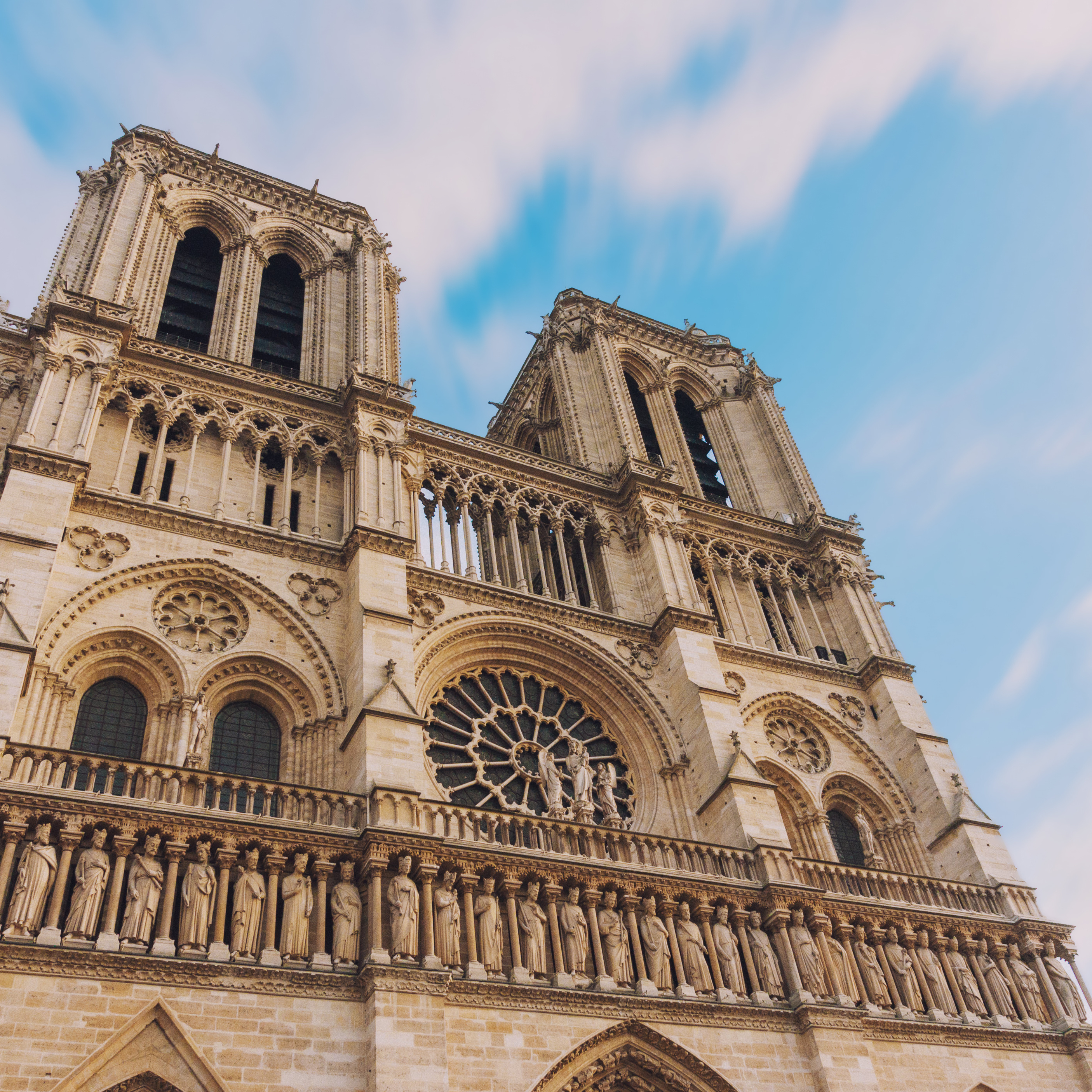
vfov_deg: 52.5
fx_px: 1106
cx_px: 523
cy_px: 548
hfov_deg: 52.5
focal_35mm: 31
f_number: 9
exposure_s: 1/320
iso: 400
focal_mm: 16
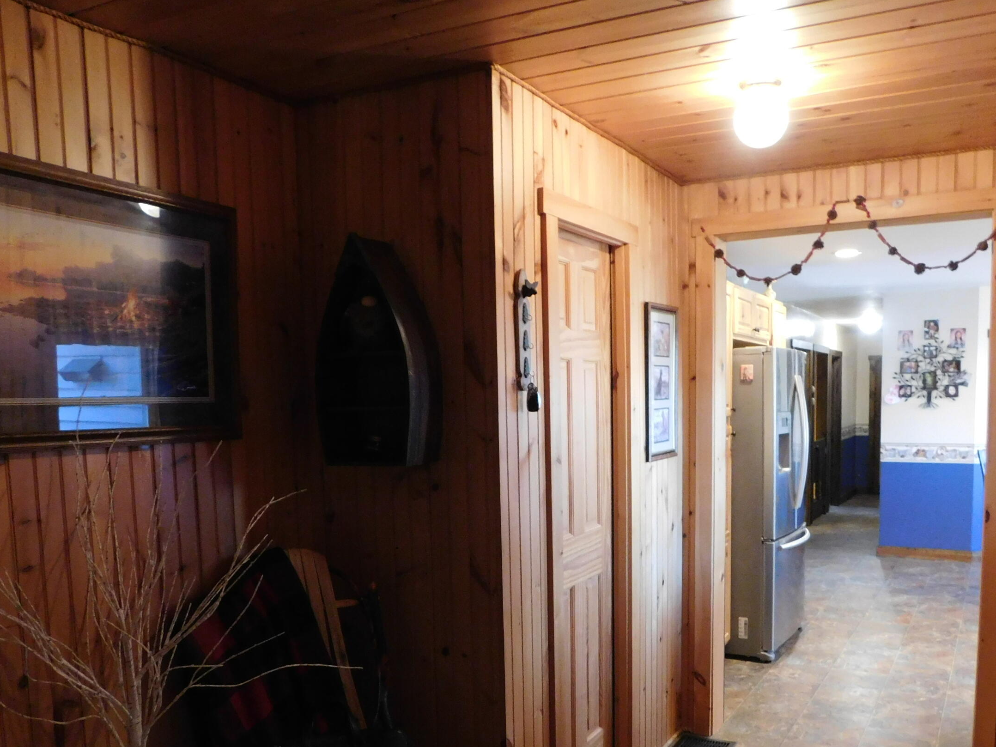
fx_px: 921
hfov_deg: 56.8
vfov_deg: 43.4
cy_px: 507
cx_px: 535
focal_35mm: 32
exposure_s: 1/13
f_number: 3
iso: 400
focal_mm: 4
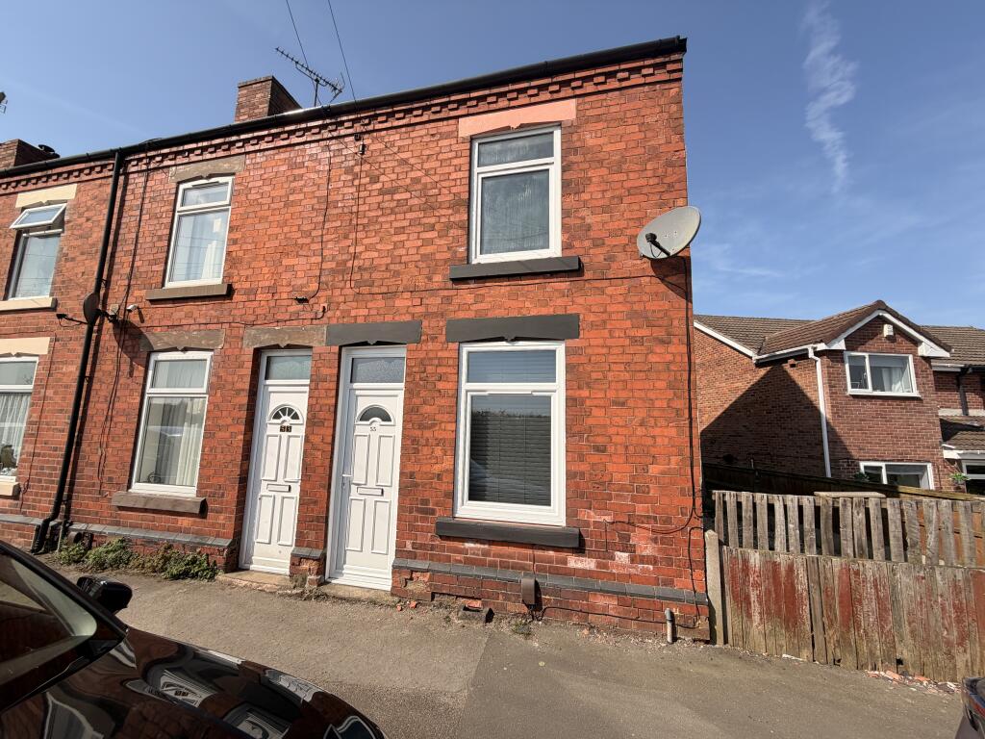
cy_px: 370
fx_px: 398
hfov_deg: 102.1
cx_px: 492
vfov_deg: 85.7
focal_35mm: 14
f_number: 2.2
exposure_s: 1/799
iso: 20
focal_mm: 2.22
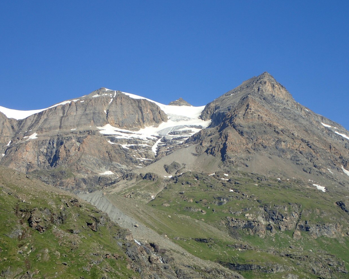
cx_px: 174
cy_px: 139
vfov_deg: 14.7
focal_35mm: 105
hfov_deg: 18.3
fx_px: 1084
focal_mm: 18
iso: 100
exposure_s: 1/250
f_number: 6.3
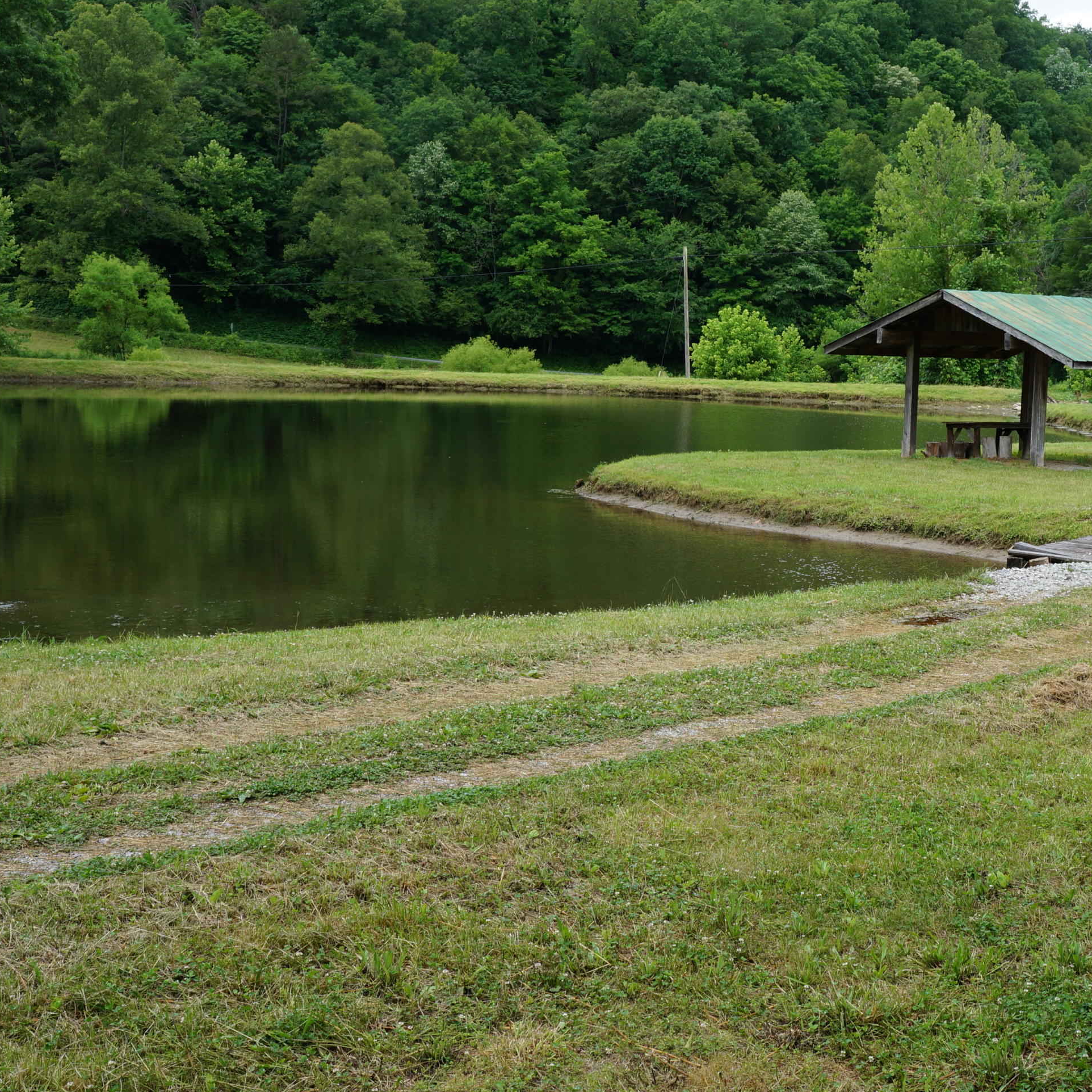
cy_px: 538
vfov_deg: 34.2
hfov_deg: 33.8
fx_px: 1772
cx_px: 753
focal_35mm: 50
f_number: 9
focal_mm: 25
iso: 100
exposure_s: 1/80
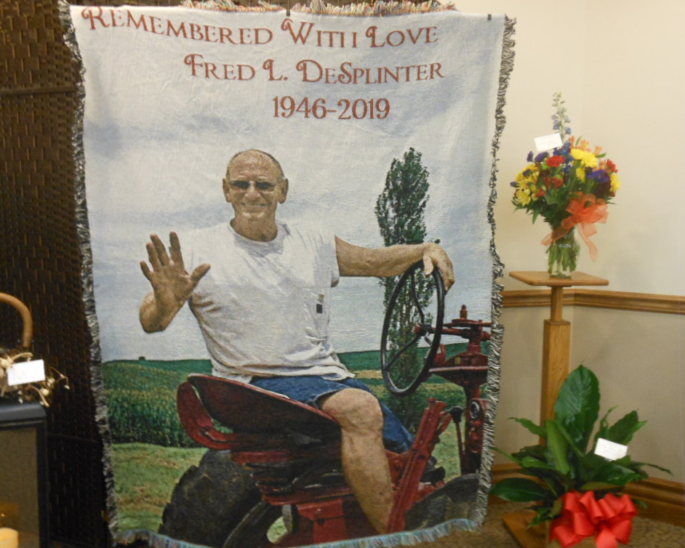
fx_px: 710
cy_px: 278
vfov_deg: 42.2
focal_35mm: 35
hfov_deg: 51.5
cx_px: 342
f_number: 3.5
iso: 400
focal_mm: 6
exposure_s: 1/15
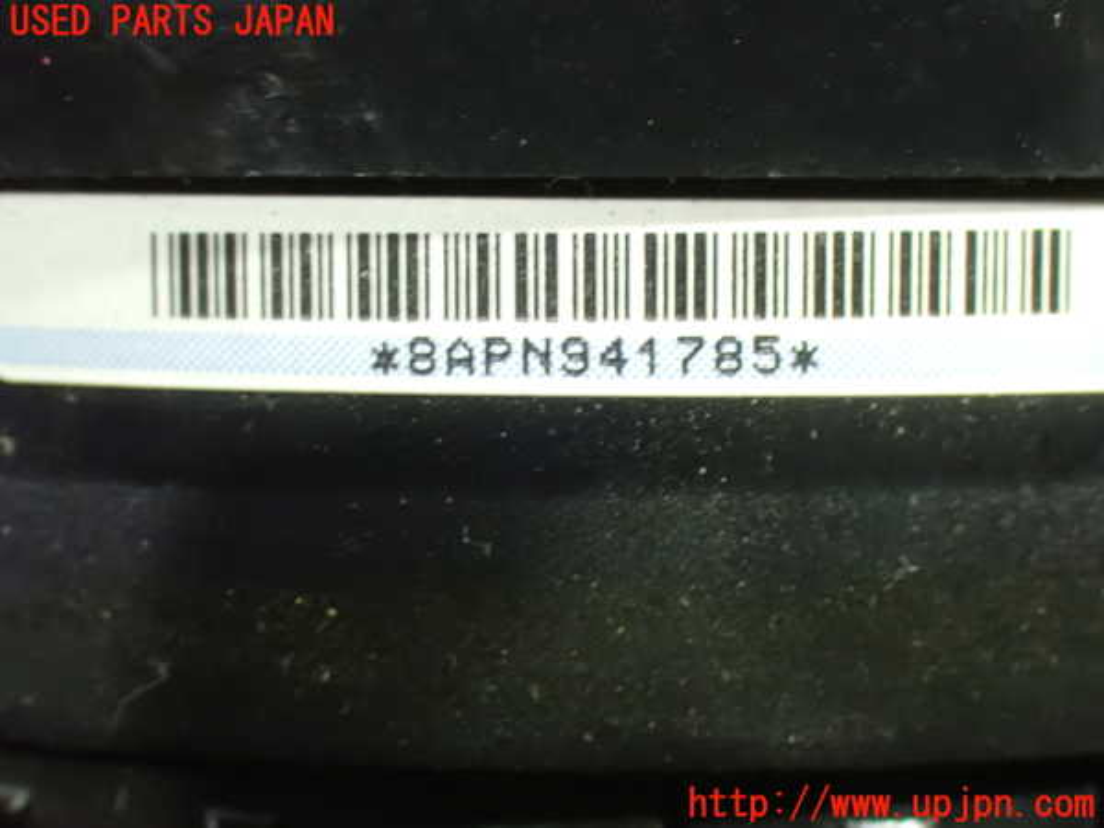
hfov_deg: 25.3
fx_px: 2456
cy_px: 414
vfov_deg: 19.1
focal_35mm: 77
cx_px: 552
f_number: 4.1
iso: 1600
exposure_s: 1/13
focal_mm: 13.65
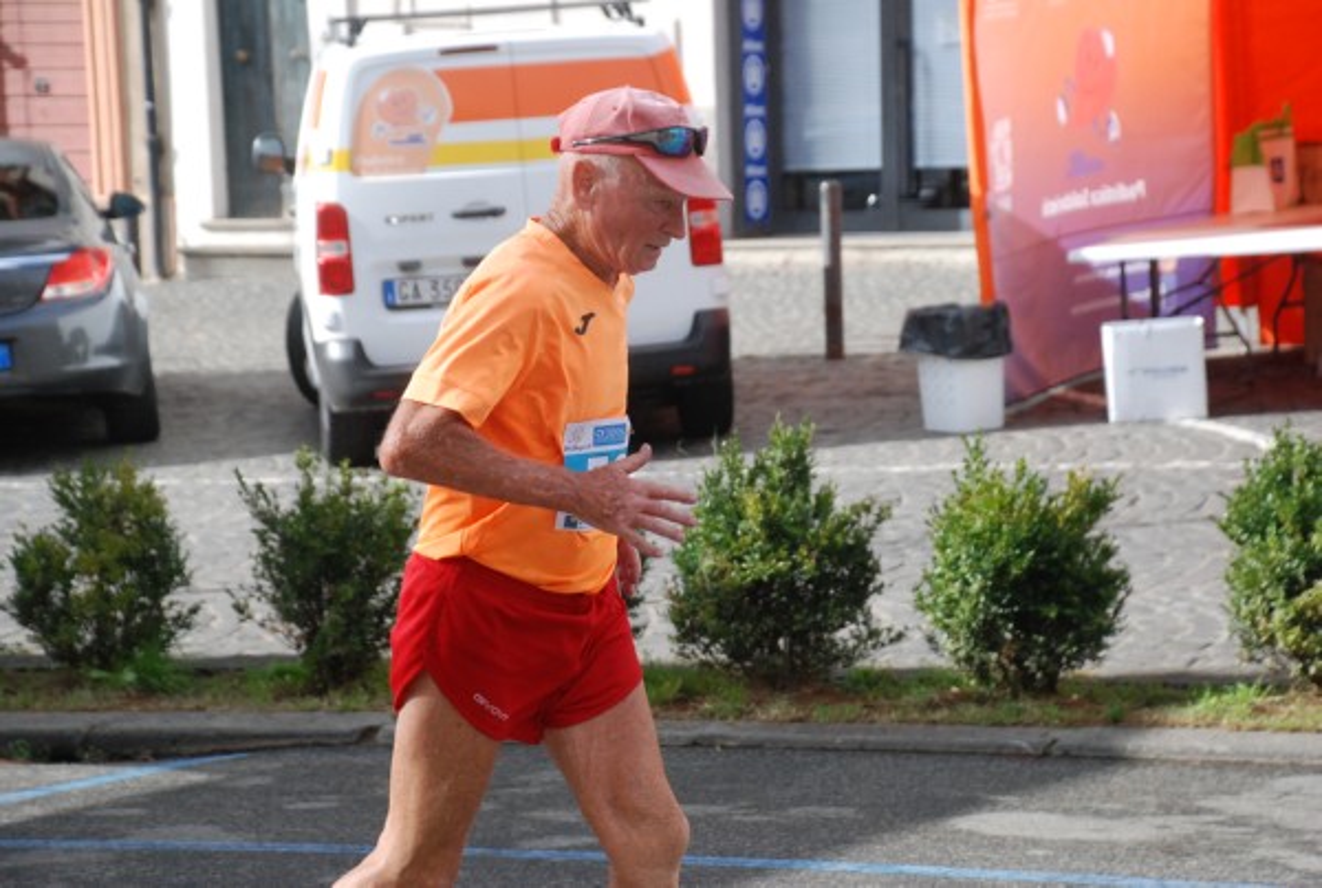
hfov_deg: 18.1
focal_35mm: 112
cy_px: 444
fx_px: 4140
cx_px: 661
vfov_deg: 12.2
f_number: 6.3
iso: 1000
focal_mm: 75
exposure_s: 1/1600
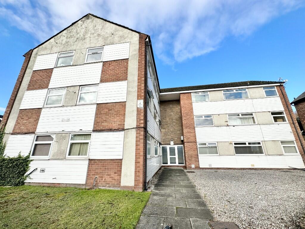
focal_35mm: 14
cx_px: 152
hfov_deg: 102.1
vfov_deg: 85.7
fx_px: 123
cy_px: 114
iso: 50
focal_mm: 2.22
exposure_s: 1/1276
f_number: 2.2
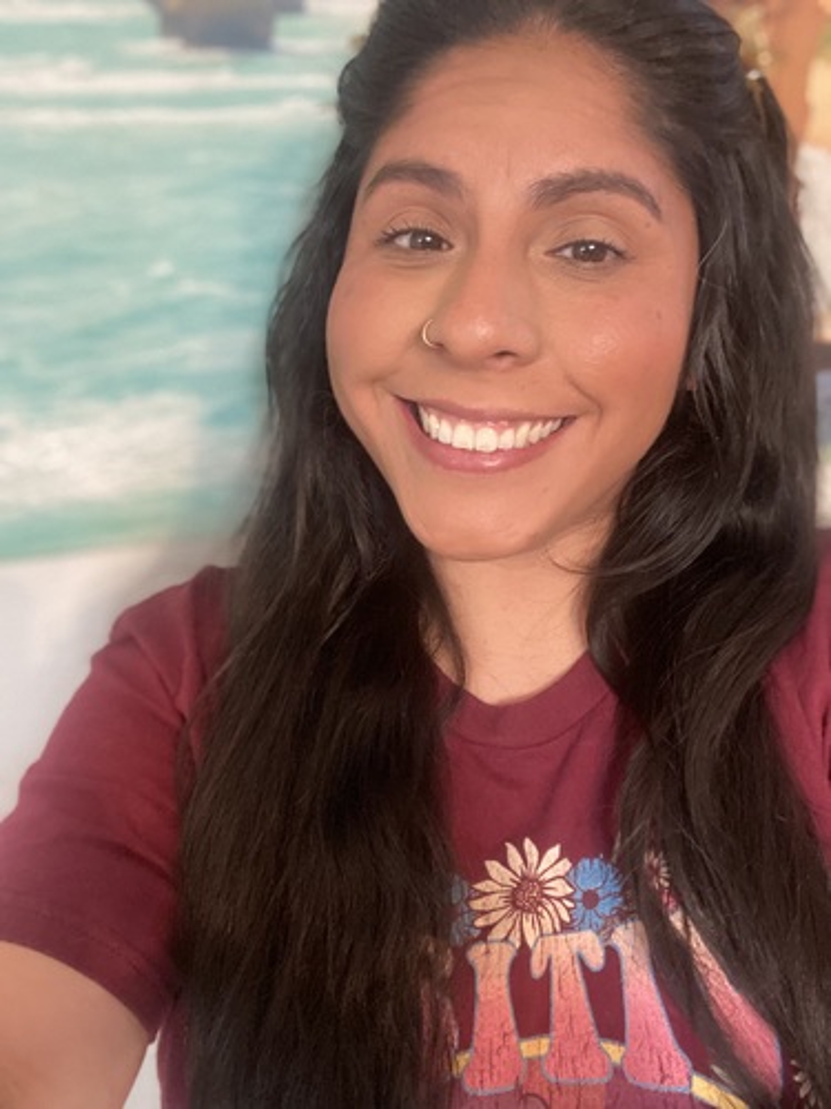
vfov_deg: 60.0
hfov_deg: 46.8
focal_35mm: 30
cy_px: 554
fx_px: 960
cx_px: 416
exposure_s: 1/30
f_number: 2.2
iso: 400
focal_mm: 2.71
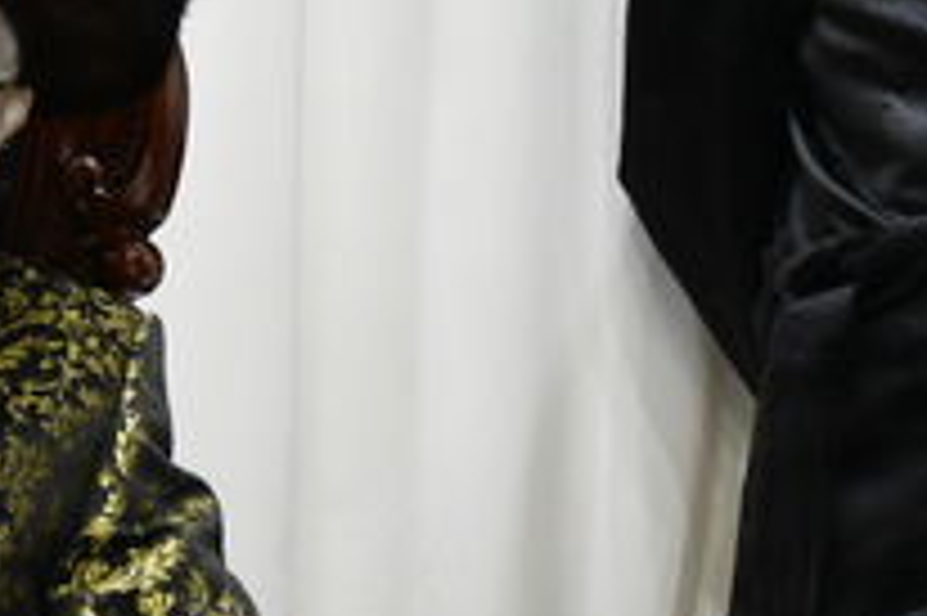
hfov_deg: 1.8
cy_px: -456
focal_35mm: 1158
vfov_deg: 1.2
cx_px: 0
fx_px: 29794
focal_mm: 170
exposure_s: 1/100
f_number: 5.6
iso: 2000
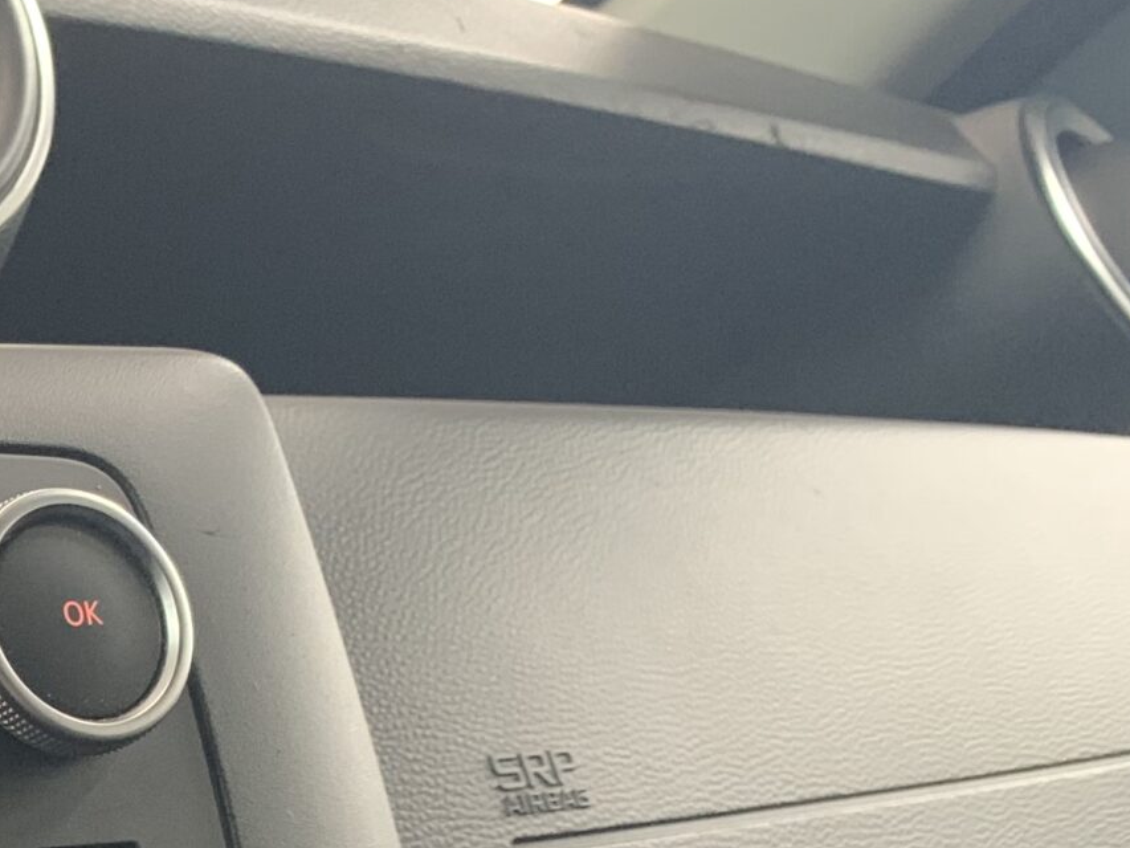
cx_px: -511
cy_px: 913
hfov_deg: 21.4
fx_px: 2547
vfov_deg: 18.3
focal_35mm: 78
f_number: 1.8
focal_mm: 4.25
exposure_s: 1/30
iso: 500
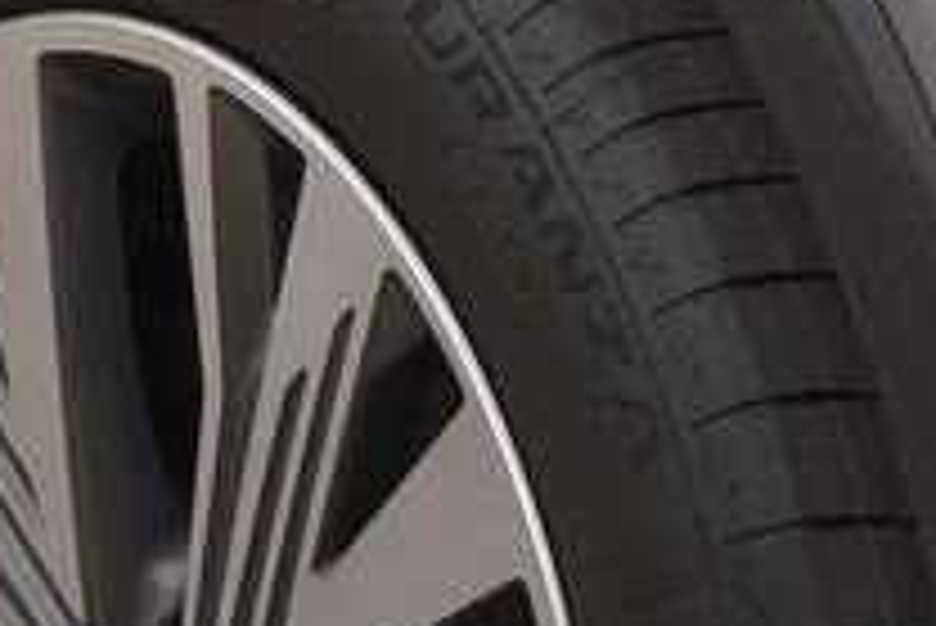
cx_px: 1089
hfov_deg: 3.5
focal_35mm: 591
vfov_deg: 2.3
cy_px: -437
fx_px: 15376
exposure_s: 1/400
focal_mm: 120
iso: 500
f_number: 10
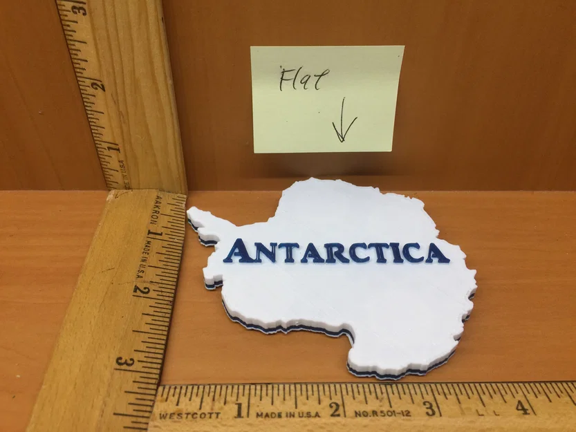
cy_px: 216
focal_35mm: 29
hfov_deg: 61.7
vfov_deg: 48.2
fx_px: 483
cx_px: 288
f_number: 2.2
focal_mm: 4.15
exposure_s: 1/30
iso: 32
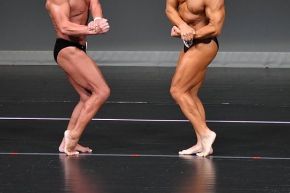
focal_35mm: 493
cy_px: 56
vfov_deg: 2.8
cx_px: 103
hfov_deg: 4.2
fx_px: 3970
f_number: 5.6
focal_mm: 230
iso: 4000
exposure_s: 1/400
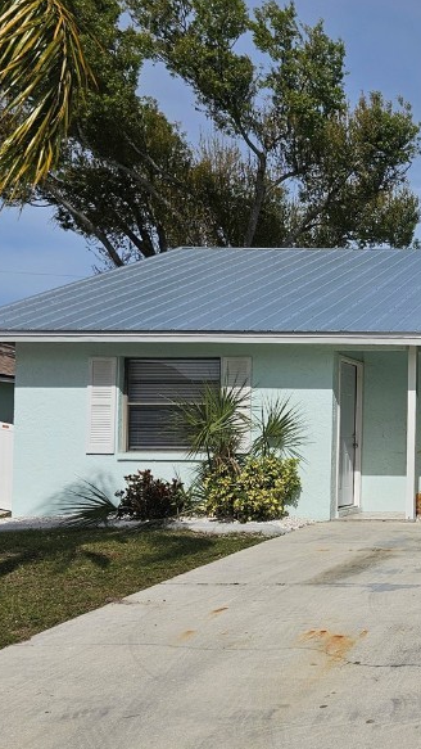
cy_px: 429
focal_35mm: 44
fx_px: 873
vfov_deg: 46.3
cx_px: 598
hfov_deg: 22.9
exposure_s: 1/2517
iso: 10
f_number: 1.7
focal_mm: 6.3
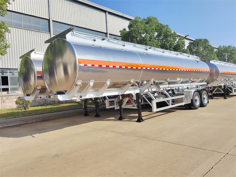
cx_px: 118
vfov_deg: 53.1
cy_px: 88
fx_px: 177
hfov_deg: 67.3
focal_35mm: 26
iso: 200
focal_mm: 5.52
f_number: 1.9
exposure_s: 1/2000
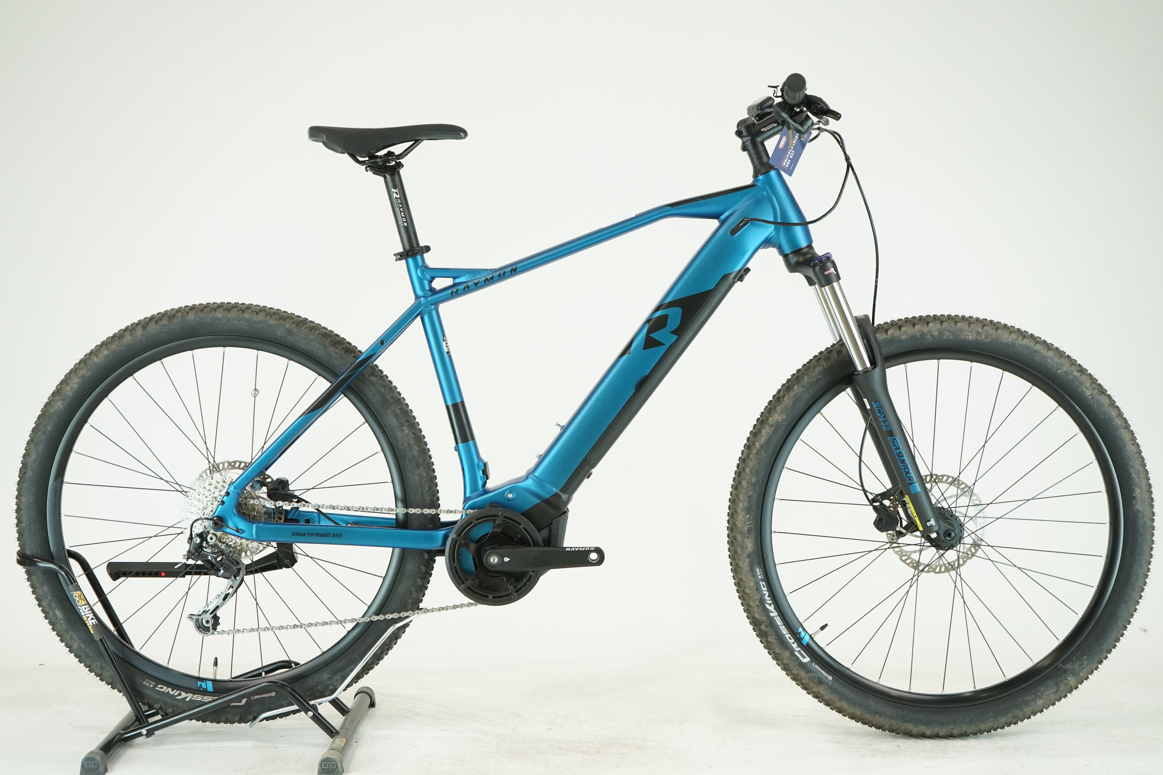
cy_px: 388
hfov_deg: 38.2
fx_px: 1680
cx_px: 582
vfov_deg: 26.0
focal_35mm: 52
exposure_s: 1/200
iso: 1600
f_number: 5.6
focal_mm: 52
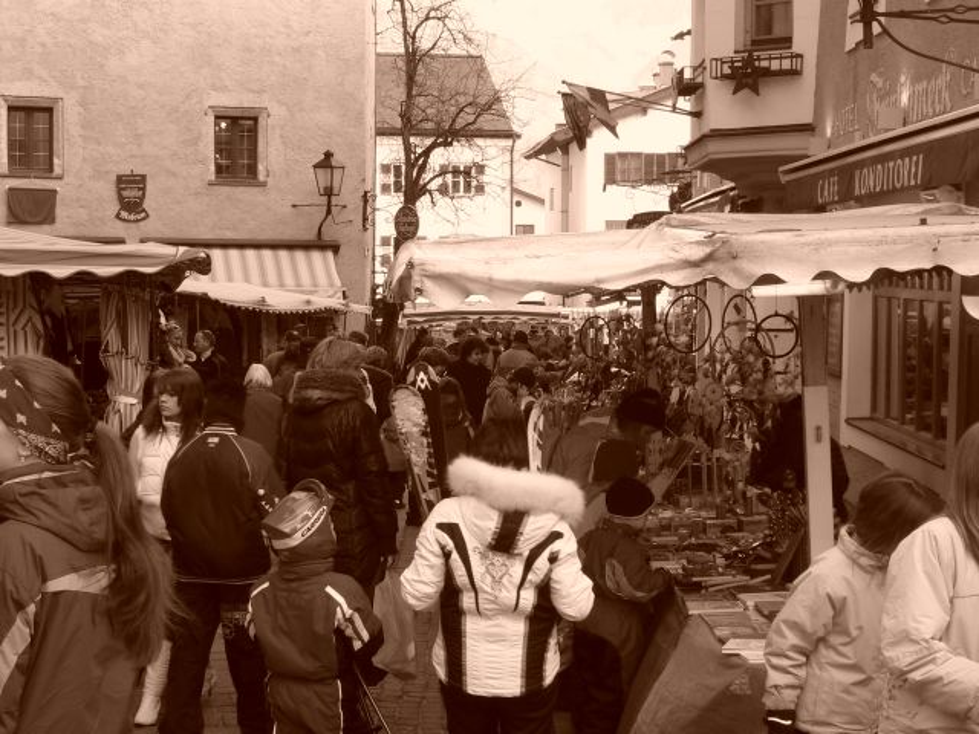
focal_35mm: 61
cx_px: 490
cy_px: 367
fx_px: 1725
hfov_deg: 31.7
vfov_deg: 24.0
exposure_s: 1/60
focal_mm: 10.1
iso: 100
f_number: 3.8
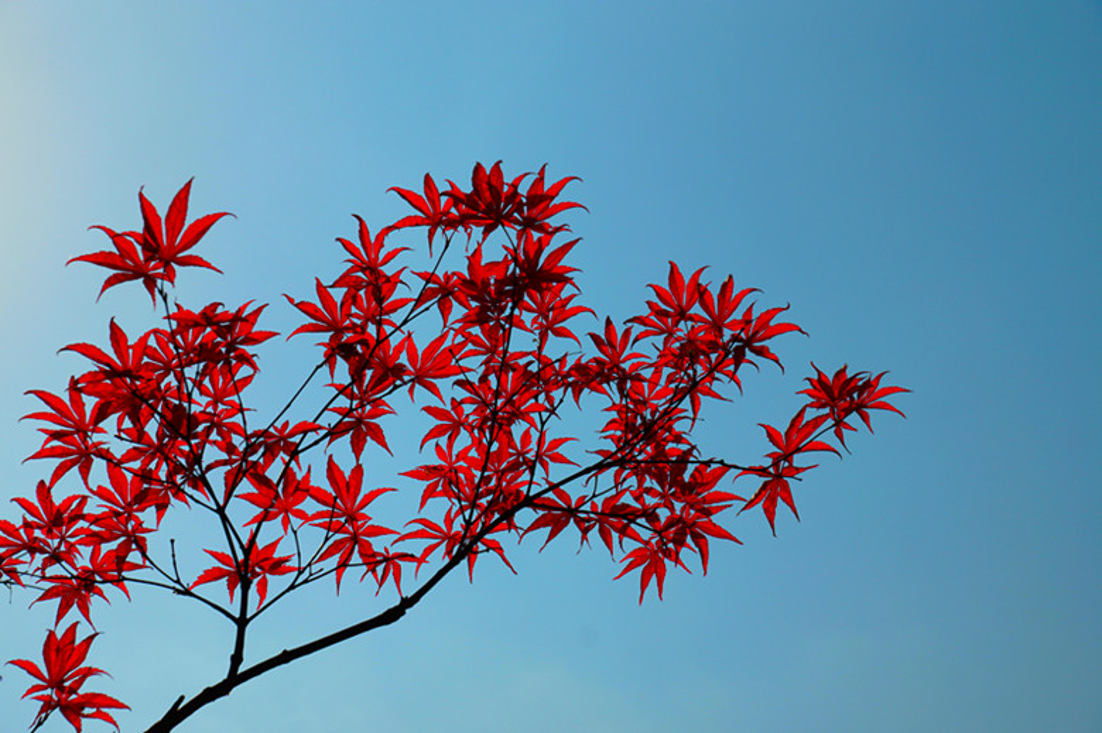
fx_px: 2294
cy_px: 366
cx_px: 551
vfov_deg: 18.2
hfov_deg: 27.0
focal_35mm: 75
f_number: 6.3
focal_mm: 50
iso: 100
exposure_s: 1/1000
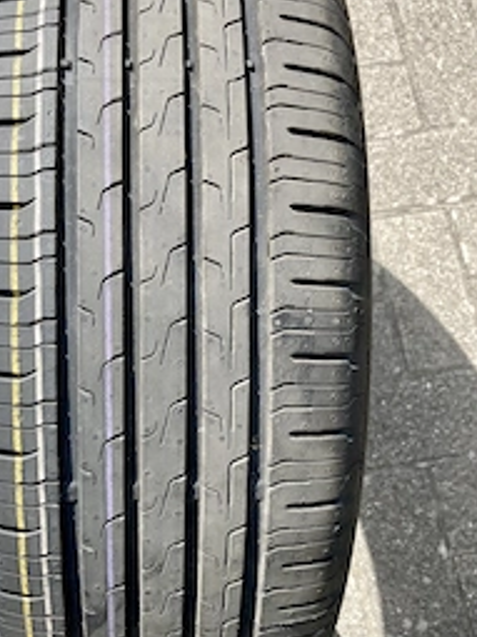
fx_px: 809
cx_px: 147
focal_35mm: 44
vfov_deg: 43.0
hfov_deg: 32.5
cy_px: 310
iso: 20
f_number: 1.8
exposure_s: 1/1215
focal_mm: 3.99
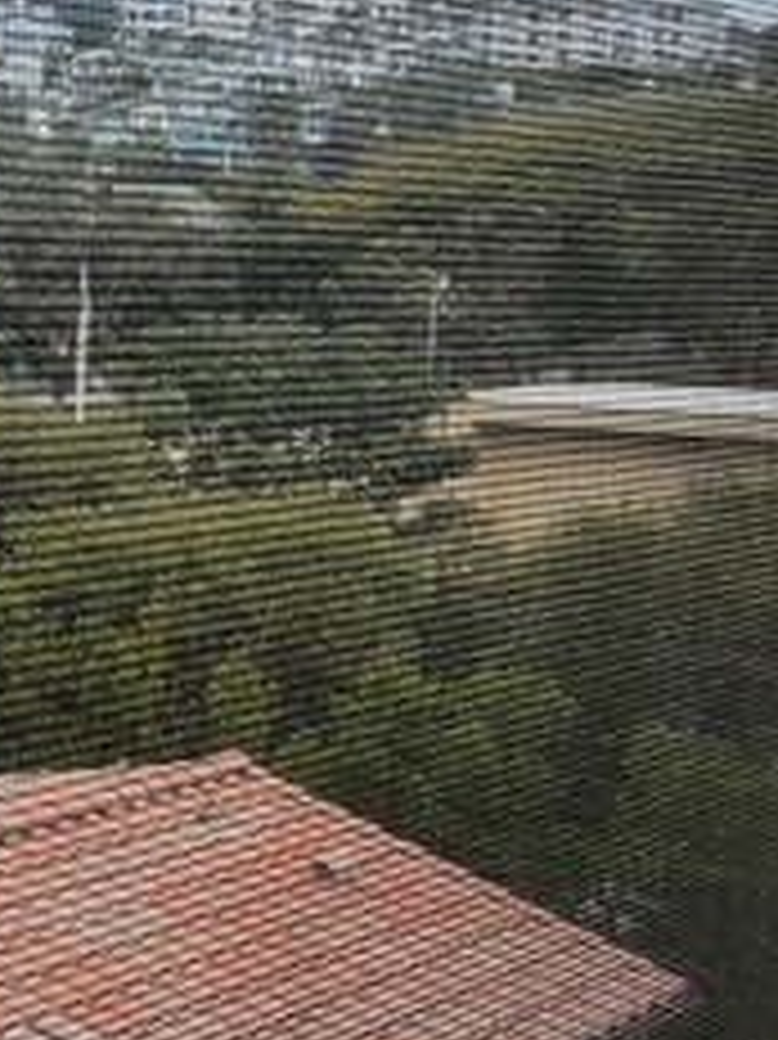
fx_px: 1080
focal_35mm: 36
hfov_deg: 26.6
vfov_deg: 51.4
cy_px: 500
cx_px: -427
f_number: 2.2
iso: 64
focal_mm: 2.2
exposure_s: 1/120
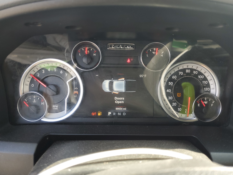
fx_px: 175
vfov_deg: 53.1
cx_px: 116
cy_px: 88
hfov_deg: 67.3
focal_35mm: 26
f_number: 1.5
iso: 50
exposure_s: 1/147
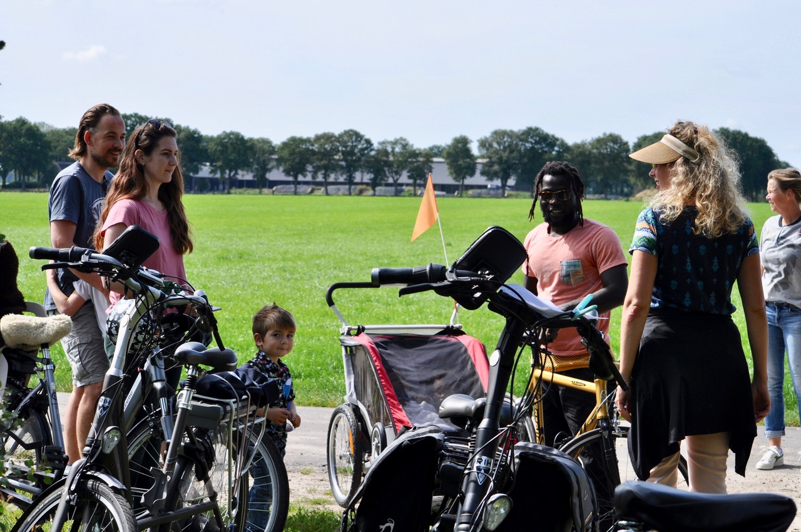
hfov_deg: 24.6
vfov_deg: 16.5
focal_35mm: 82
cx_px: 400
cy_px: 266
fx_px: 1833
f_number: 9
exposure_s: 1/320
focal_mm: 55
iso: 200
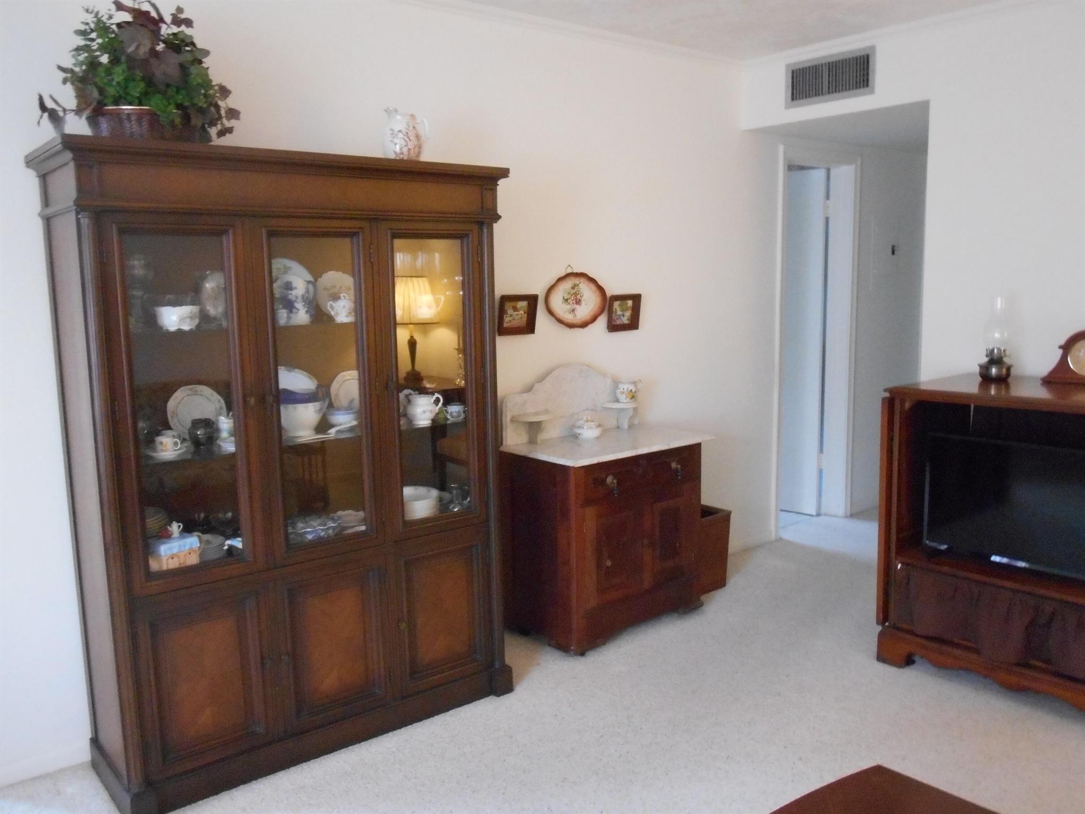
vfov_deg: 48.2
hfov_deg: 61.7
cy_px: 407
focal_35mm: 29
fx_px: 909
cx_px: 542
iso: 800
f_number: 4
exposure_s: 1/25
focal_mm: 5.2
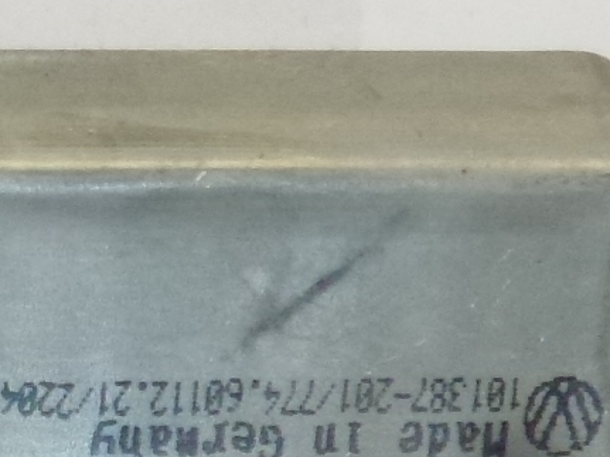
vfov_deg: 5.0
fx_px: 5109
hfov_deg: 6.8
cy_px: 903
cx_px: -200
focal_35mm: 290
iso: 400
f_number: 4.5
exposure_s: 1/100
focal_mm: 10.9
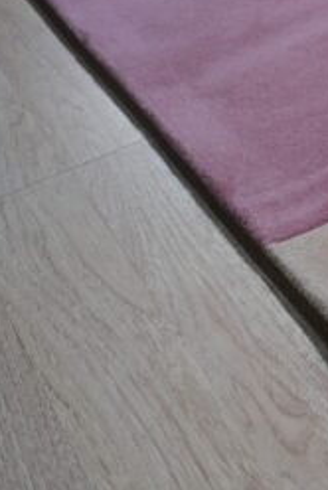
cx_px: 456
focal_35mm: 58
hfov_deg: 20.8
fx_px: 790
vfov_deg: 34.4
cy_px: 209
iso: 640
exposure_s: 1/160
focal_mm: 24
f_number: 6.3
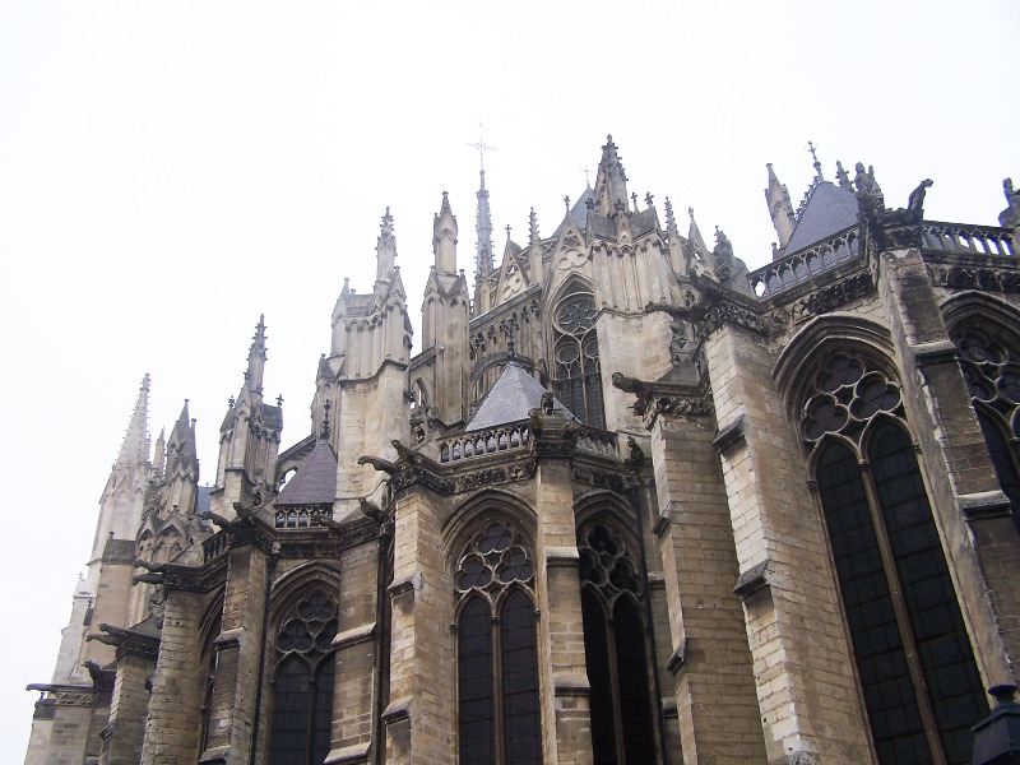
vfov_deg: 37.7
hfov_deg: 49.0
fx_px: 1120
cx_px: 510
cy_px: 382
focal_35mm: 38
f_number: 2.8
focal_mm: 6.3
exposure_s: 1/125
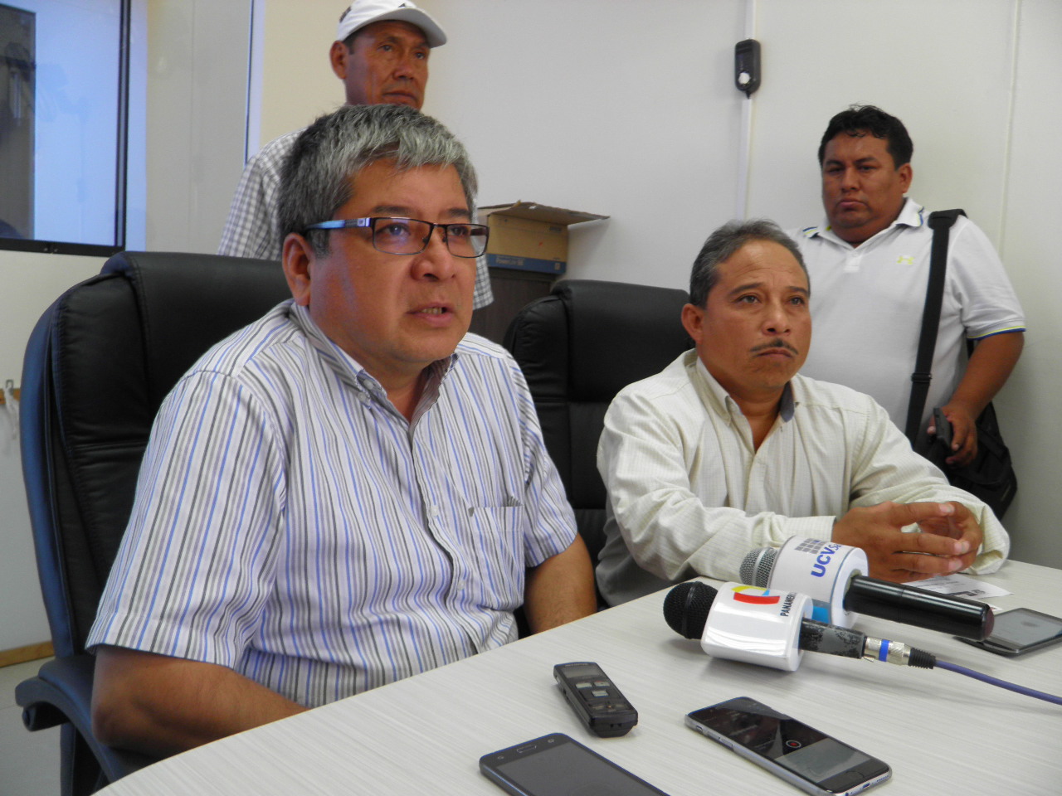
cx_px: 531
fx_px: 859
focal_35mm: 28
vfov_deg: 49.7
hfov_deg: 63.4
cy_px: 398
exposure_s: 1/30
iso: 80
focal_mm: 4.9
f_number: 2.8
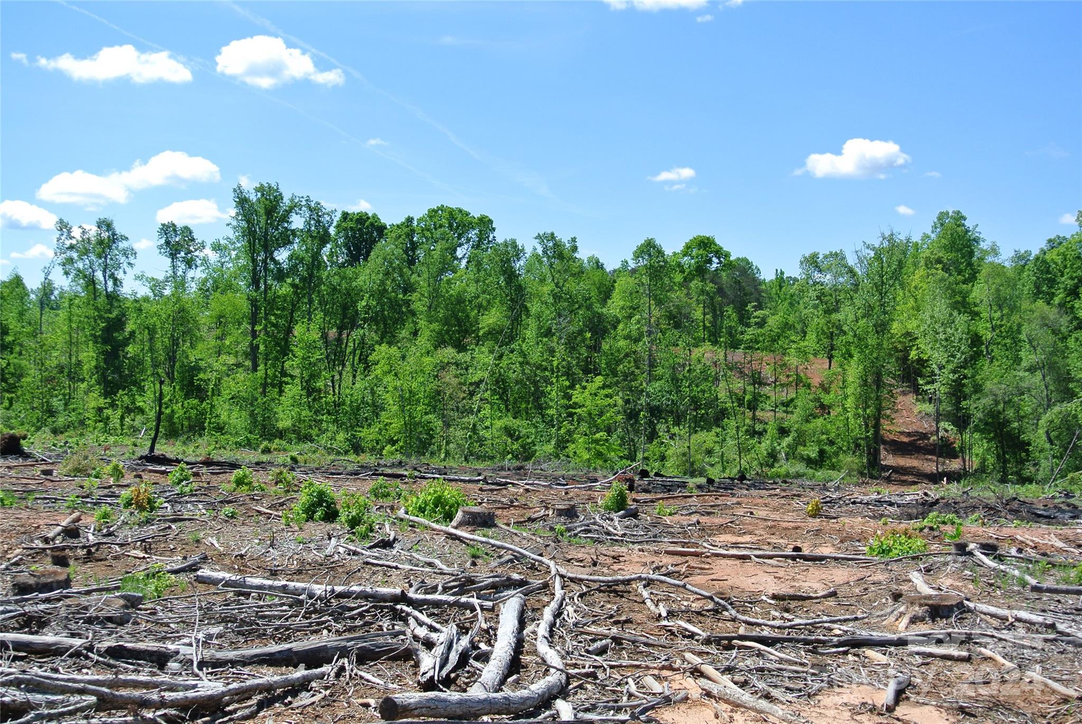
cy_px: 362
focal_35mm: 44
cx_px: 541
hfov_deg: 44.5
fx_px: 1324
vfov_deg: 30.6
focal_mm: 16.3
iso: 100
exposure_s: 1/640
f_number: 4.5
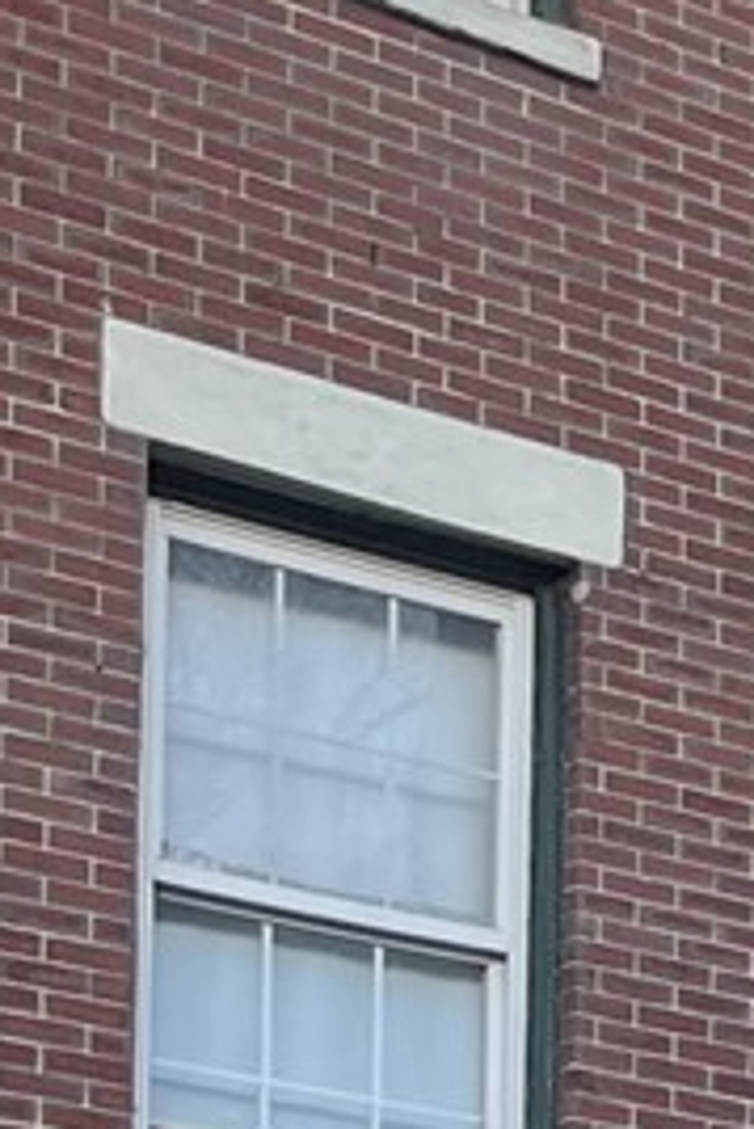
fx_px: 4863
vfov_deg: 12.4
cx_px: 2266
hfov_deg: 7.7
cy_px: 1828
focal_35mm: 155
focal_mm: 5.1
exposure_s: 1/345
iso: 50
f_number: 1.6
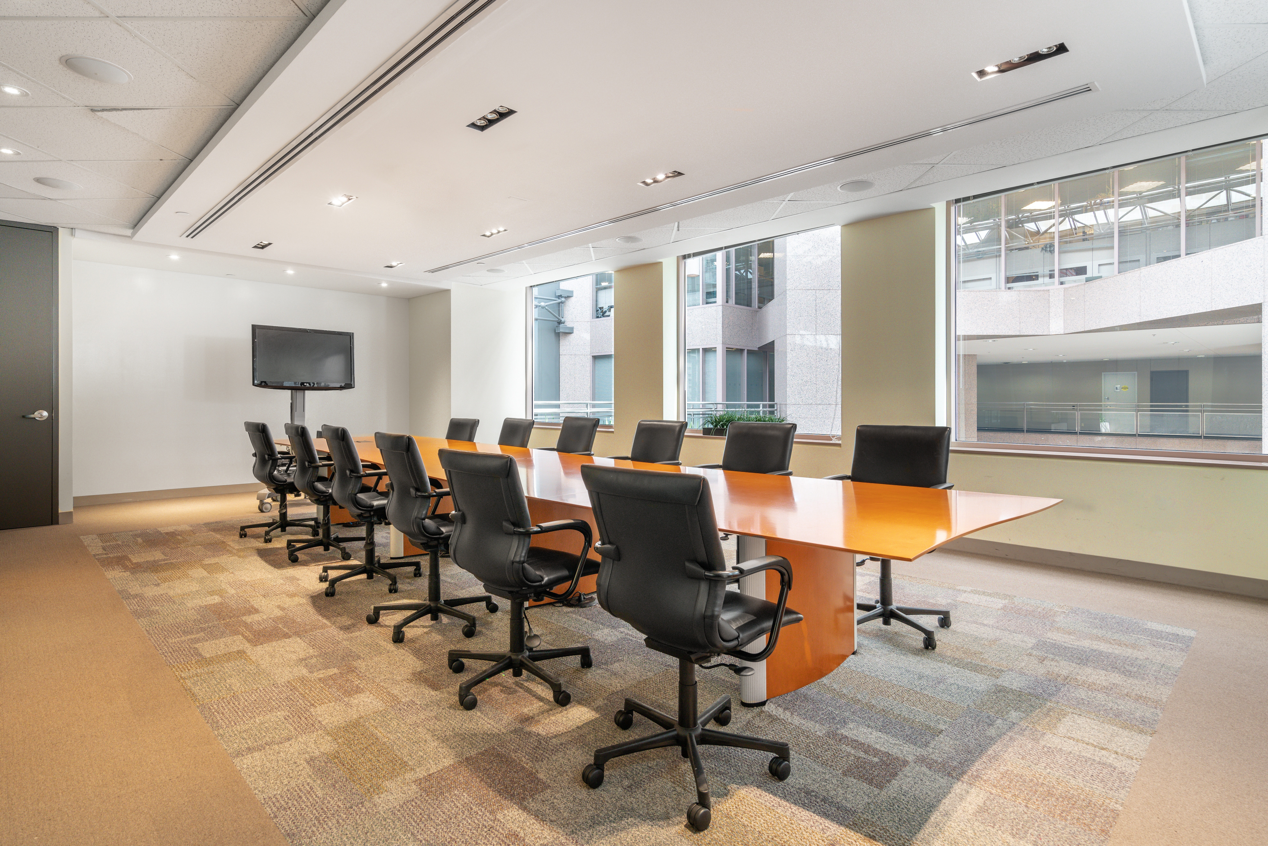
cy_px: 423
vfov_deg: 67.4
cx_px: 634
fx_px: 634
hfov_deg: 90.0
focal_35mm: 18
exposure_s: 1/160
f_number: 8
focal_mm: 18
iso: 800
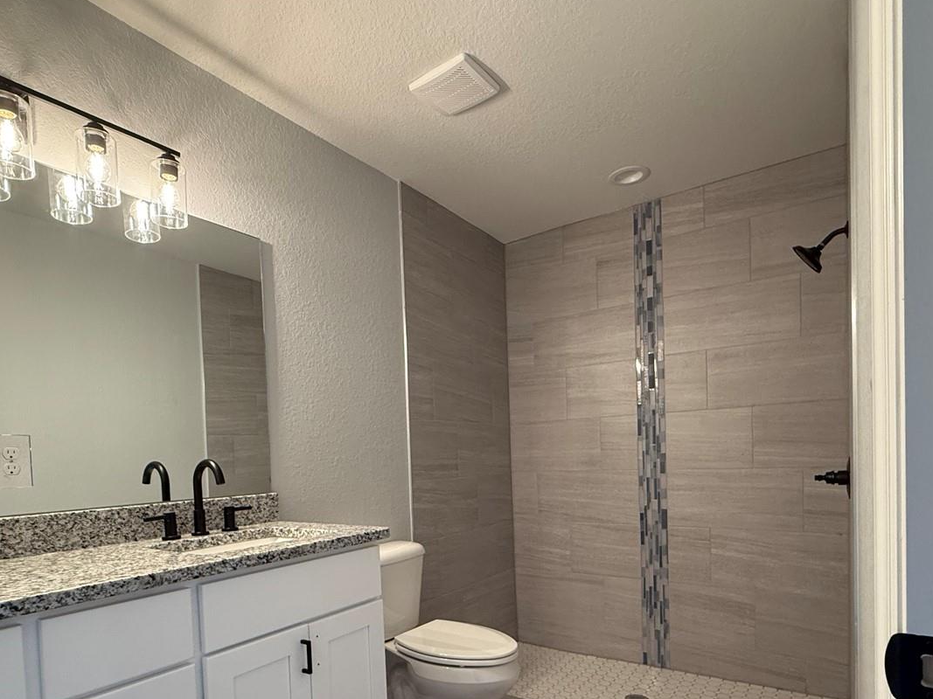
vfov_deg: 61.6
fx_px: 566
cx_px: 433
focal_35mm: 21
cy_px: 476
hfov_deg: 78.9
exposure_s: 1/120
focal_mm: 2.22
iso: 320
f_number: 2.2
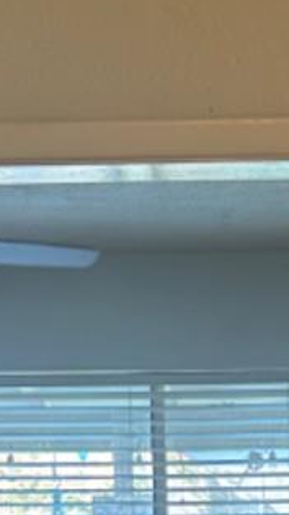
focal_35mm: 135
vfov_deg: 15.0
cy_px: 718
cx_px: 202
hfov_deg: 9.0
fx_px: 1841
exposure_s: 1/60
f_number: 1.5
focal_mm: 5.7
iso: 100
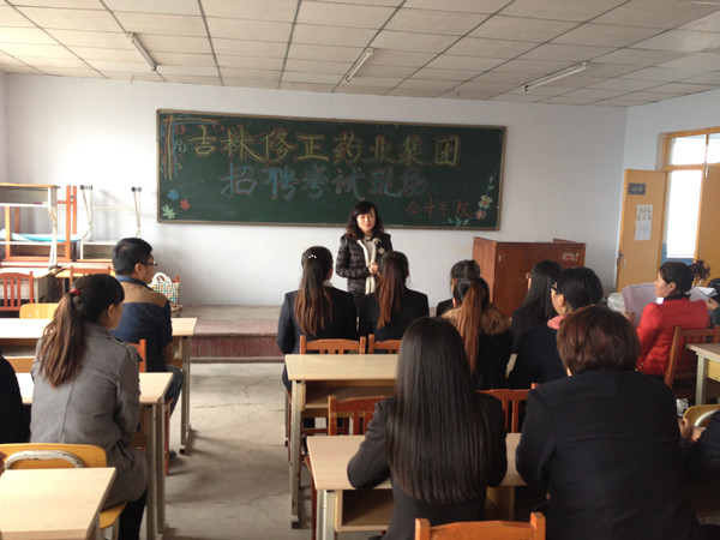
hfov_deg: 52.6
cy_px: 270
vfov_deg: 40.7
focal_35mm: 35
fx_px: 728
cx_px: 360
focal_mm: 4.28
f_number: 2.4
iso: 100
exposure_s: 1/20
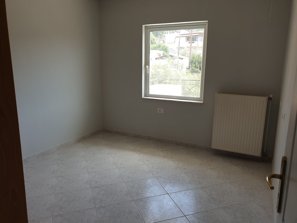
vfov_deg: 53.1
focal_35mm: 26
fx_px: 223
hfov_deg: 67.3
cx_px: 148
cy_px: 112
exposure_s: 1/186
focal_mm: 4.3
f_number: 2.4
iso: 50
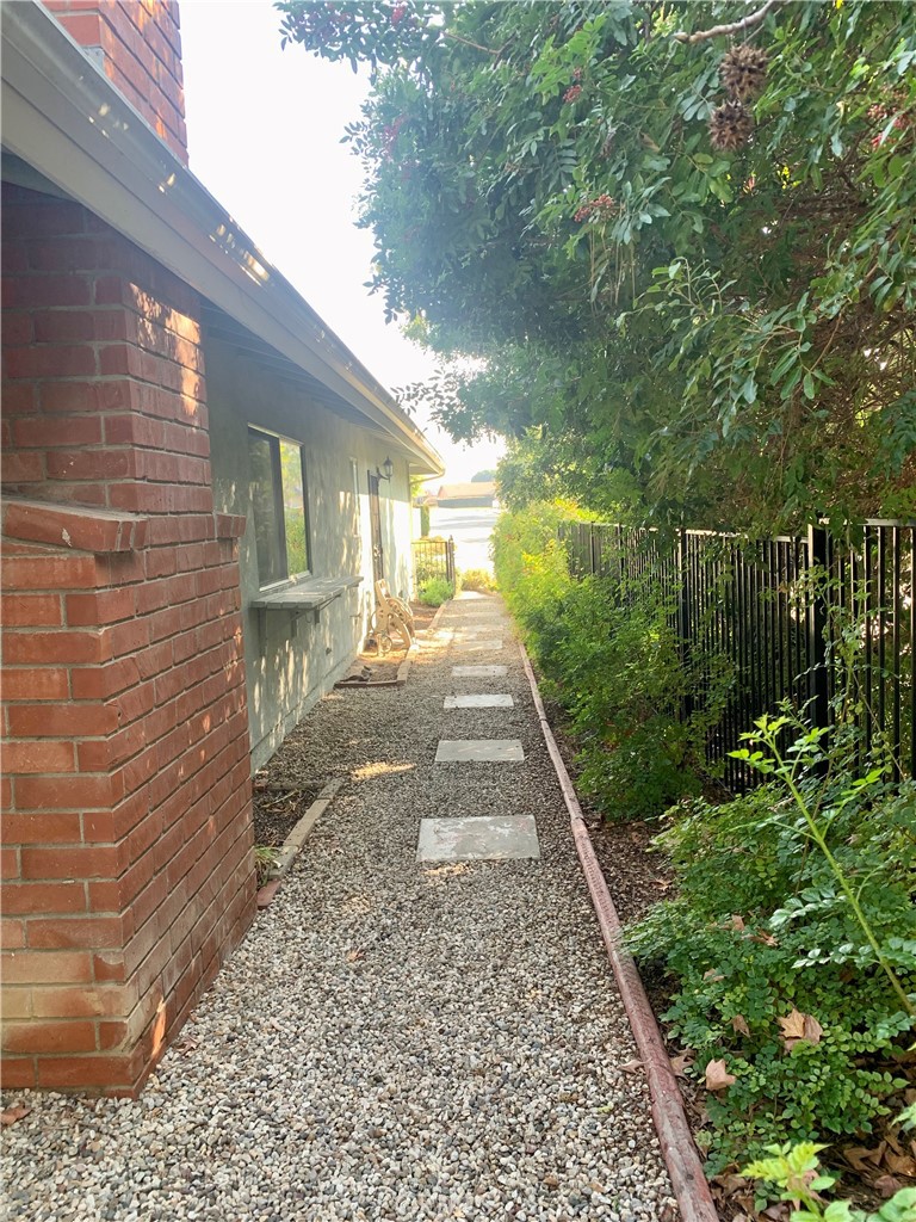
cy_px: 611
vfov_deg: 67.3
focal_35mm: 26
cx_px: 458
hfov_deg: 53.1
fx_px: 917
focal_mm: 4.25
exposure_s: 1/121
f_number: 1.8
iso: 40
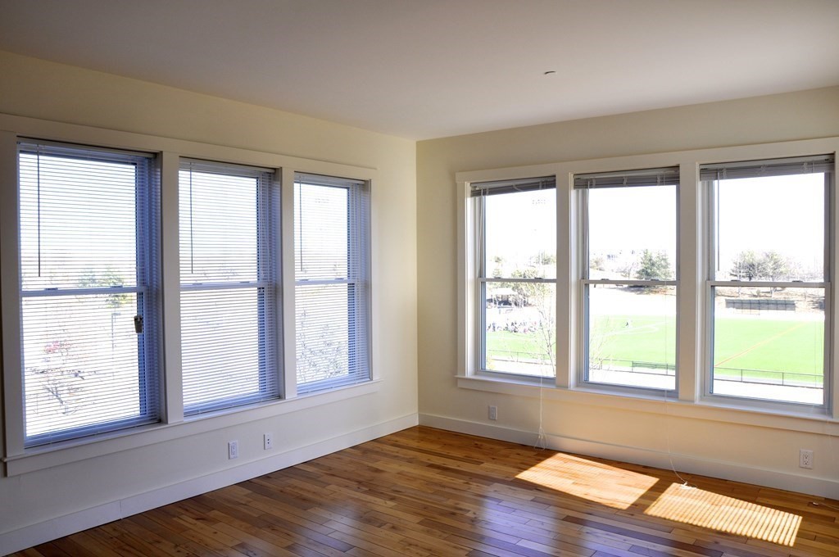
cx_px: 420
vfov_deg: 47.8
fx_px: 628
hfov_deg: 67.4
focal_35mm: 27
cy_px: 278
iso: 160
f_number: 8
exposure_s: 1/60
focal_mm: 18
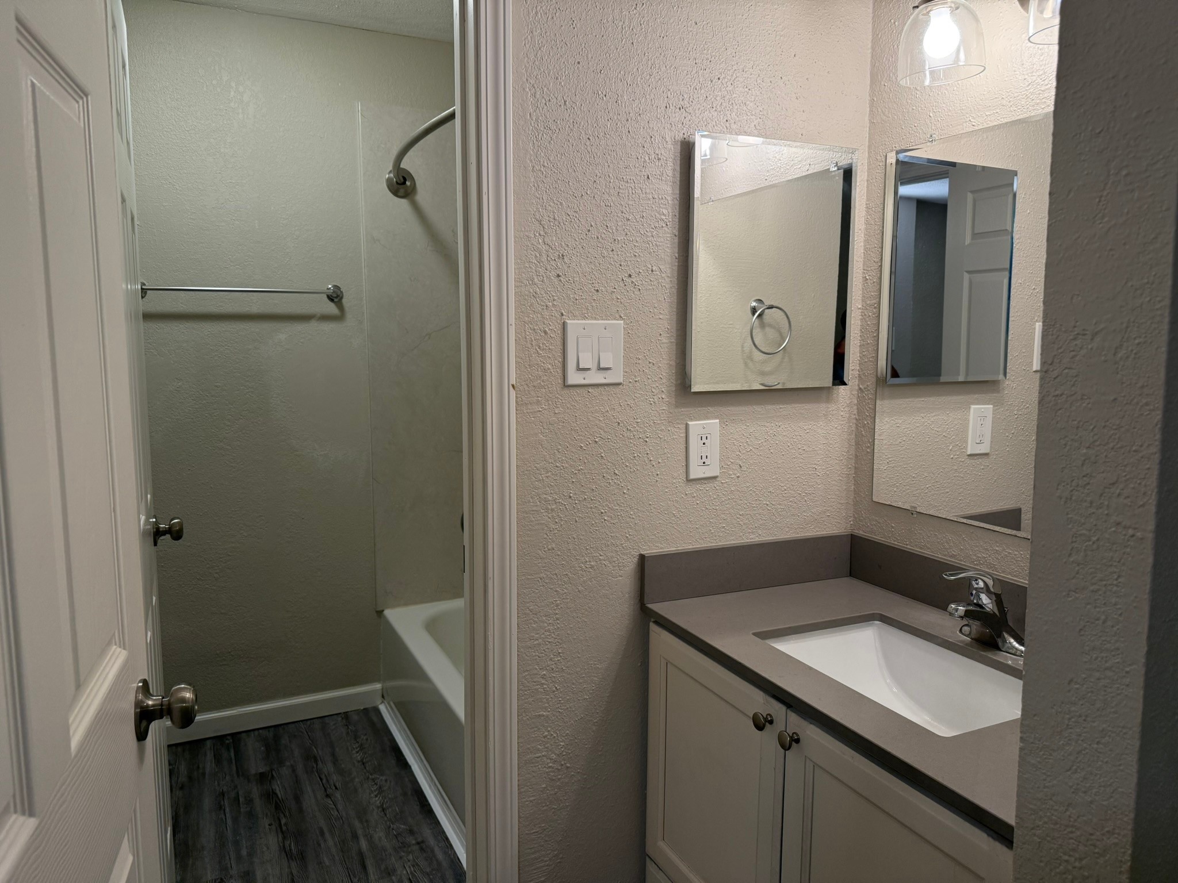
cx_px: 589
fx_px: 817
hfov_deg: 71.6
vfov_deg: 56.8
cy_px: 442
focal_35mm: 24
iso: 160
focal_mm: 6.76
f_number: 1.78
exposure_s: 1/160
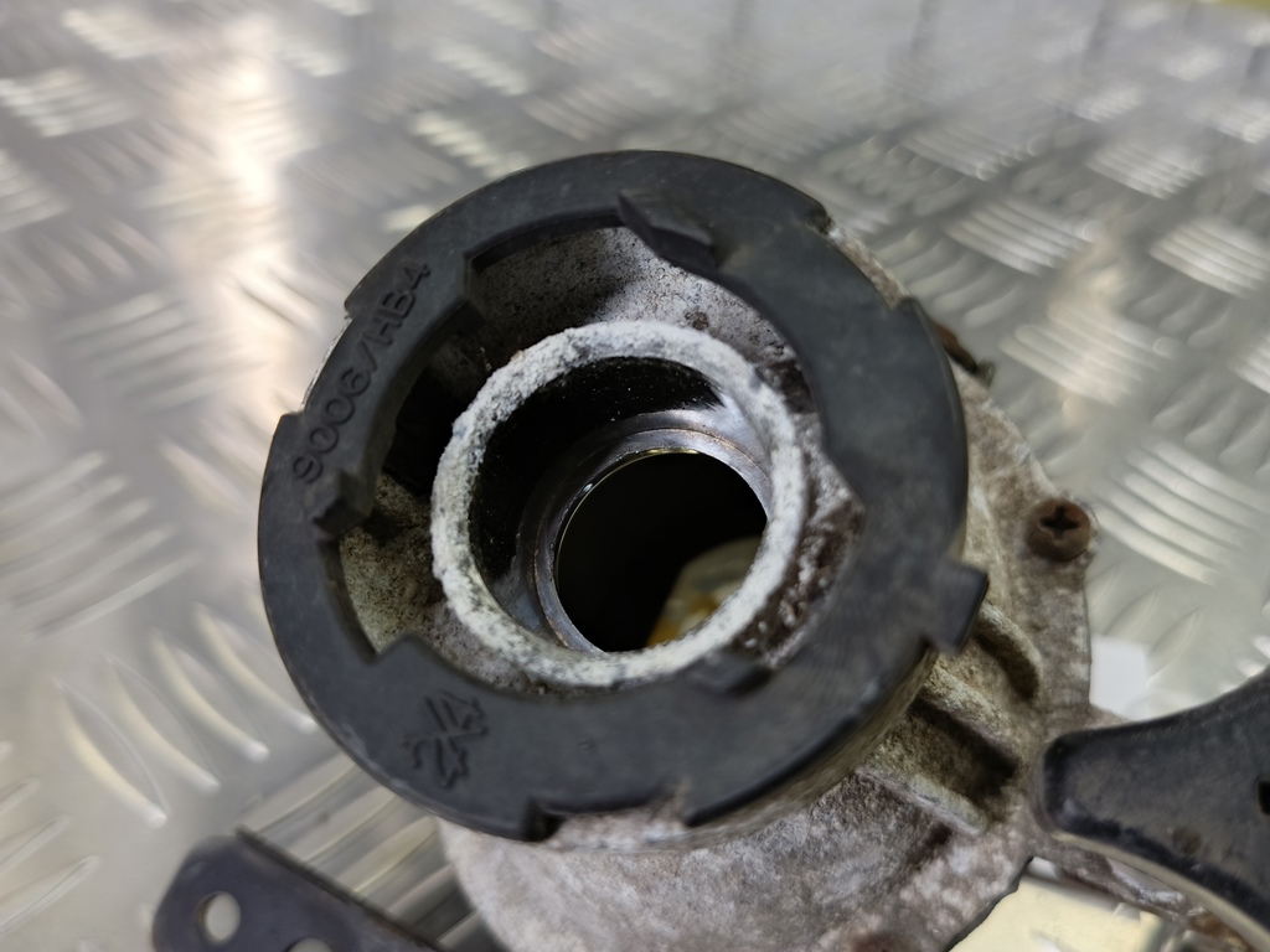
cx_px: 635
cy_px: 476
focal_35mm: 23
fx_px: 844
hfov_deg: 73.9
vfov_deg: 58.9
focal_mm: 4.11
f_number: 1.6
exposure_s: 1/33.3
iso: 129
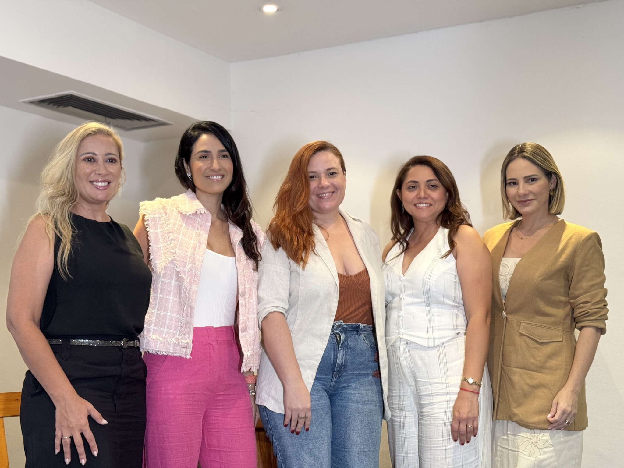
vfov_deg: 30.3
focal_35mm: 48
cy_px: 234
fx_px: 865
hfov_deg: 39.7
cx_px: 312
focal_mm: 6.76
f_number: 1.78
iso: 200
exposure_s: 1/40
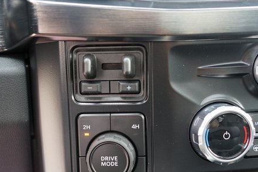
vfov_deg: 22.1
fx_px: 437
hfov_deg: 32.9
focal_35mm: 61
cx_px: 118
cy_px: 123
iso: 800
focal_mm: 42
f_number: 4
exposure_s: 1/60
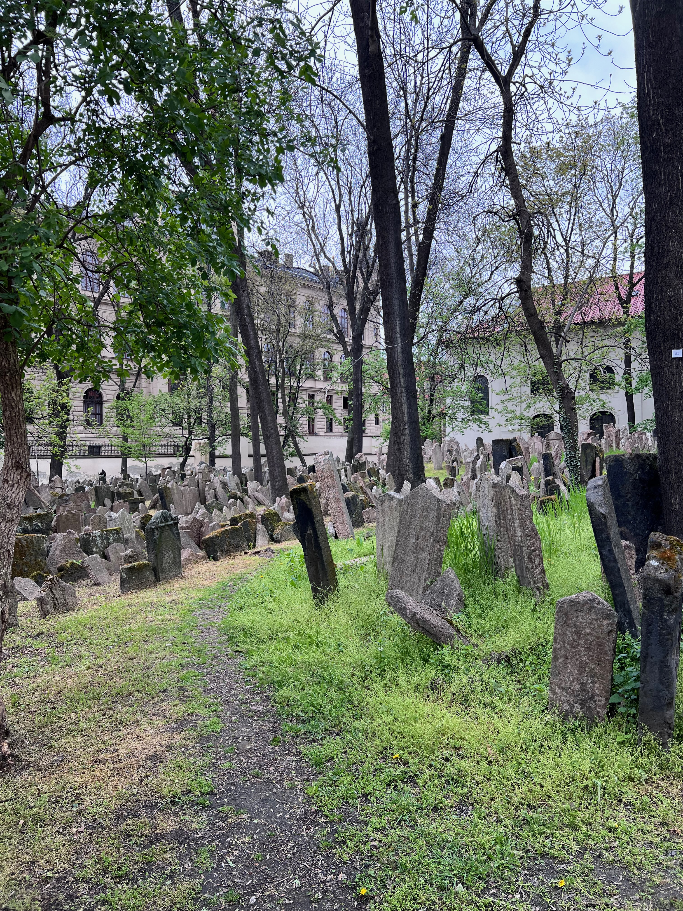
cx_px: 342
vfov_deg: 67.3
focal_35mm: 26
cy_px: 456
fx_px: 684
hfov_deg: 53.1
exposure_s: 1/753
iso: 50
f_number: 1.5
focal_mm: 5.7
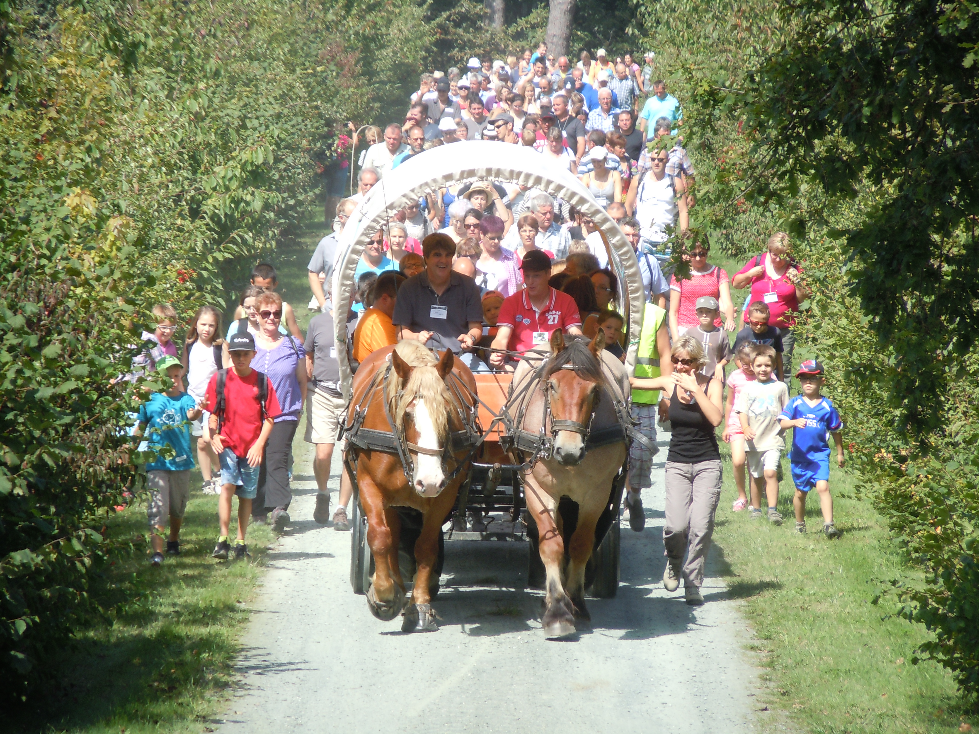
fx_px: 8485
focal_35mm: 300
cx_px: 490
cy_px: 367
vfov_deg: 5.0
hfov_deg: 6.6
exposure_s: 1/200
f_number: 5.6
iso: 100
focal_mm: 54
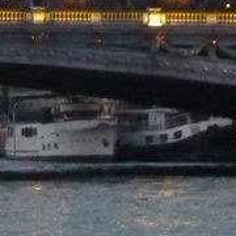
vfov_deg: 3.1
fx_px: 4373
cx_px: 598
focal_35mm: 567
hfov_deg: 3.1
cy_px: -16
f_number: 3.6
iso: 1600
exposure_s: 1/15
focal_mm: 20.1
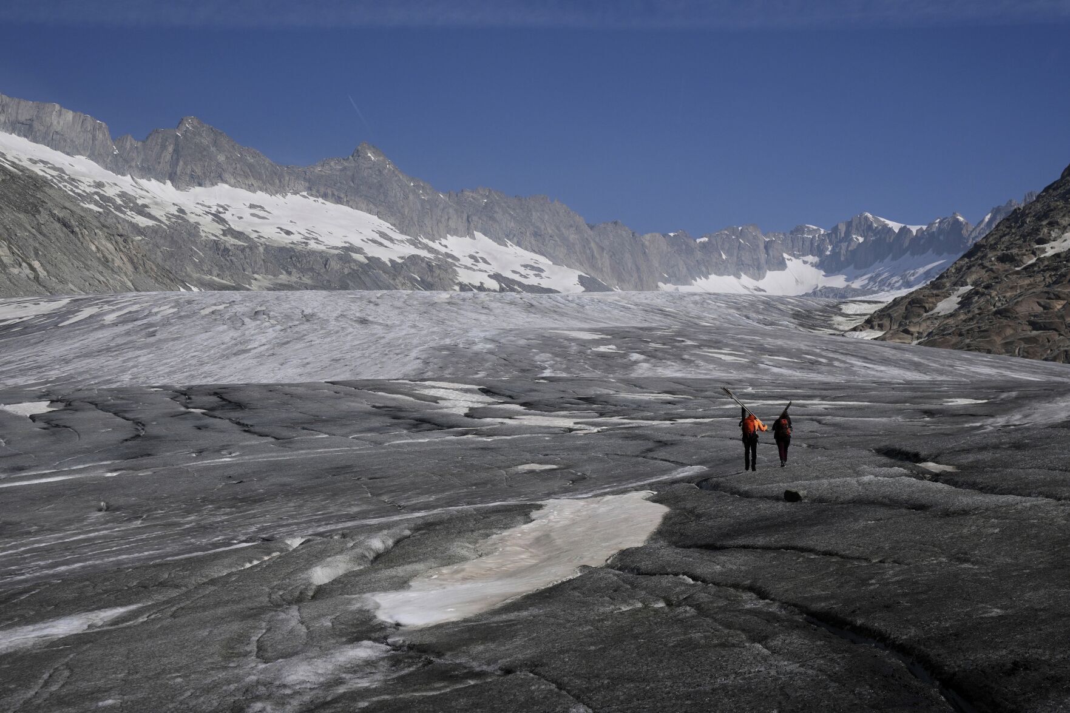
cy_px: 356
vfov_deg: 26.0
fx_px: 1545
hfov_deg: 38.2
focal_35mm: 52
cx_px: 535
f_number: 7.1
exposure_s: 1/2000
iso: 200
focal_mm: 35
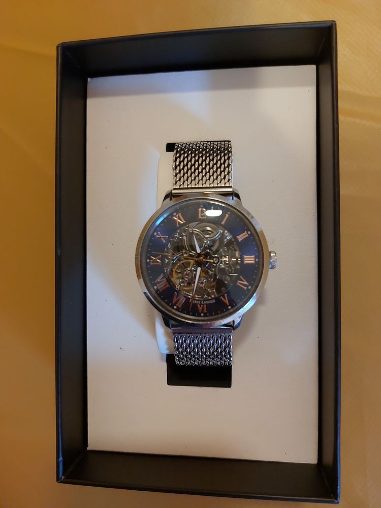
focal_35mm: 25
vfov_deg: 69.4
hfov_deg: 54.9
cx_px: 190
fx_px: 367
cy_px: 254
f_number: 1.8
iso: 379
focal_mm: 5.23
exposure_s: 1/50
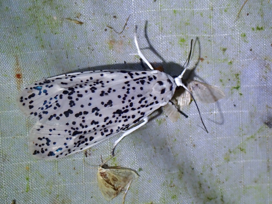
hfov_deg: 19.6
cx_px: 136
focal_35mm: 100
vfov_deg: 14.8
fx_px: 786
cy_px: 102
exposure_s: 1/400
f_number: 6.3
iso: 125
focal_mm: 18
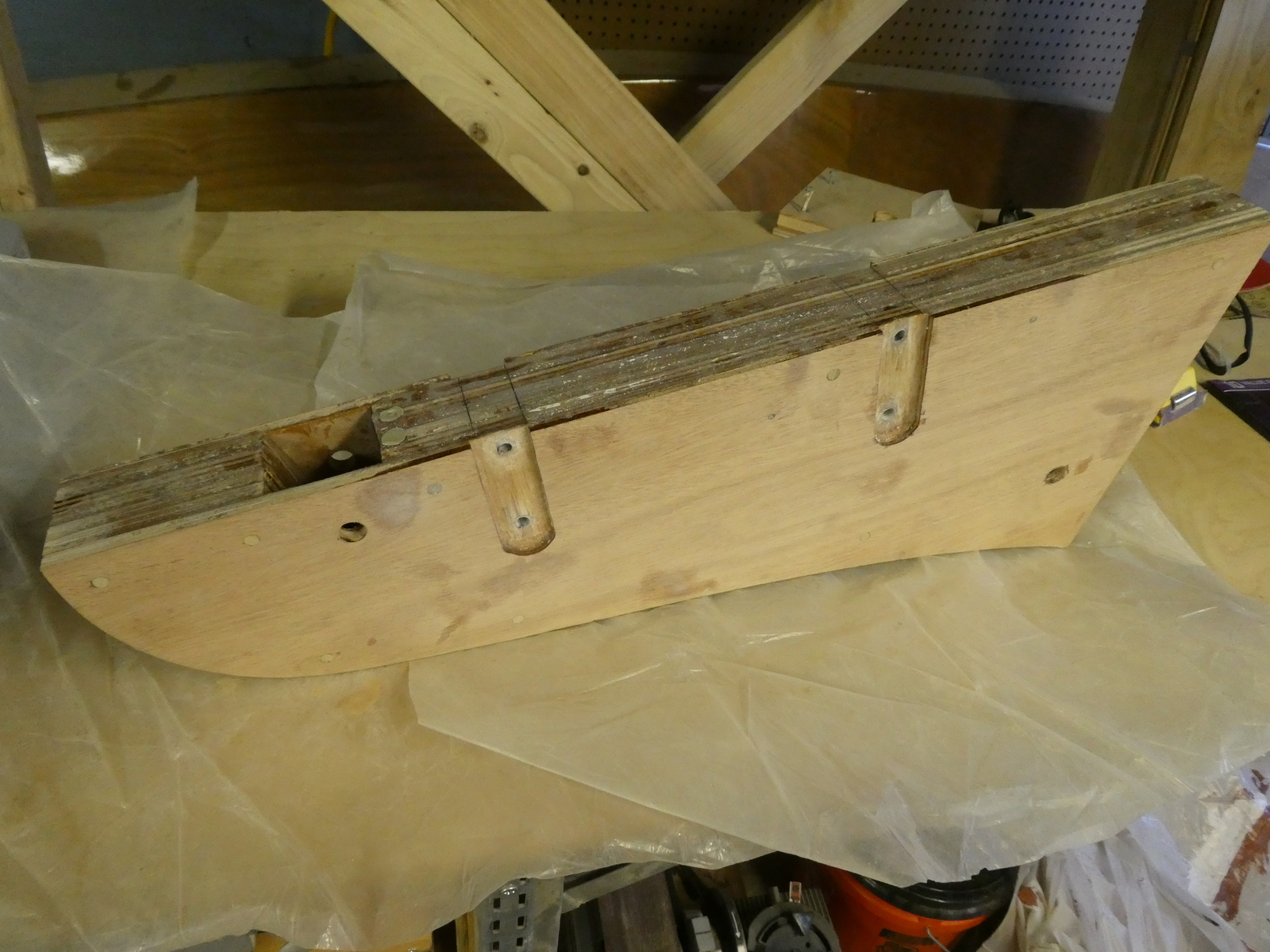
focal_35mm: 24
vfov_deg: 56.8
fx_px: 881
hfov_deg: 71.6
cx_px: 635
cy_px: 476
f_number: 3.3
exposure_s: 1/60
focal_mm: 4.3
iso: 640
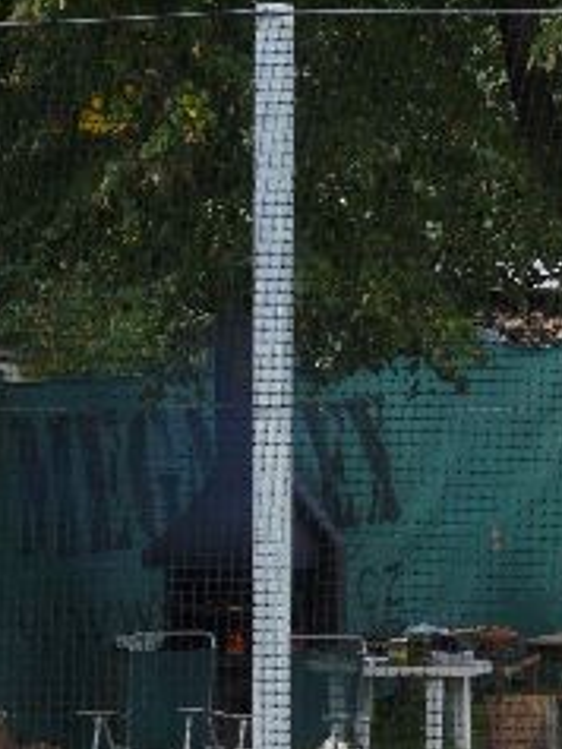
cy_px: 942
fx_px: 5796
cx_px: 145
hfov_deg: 5.5
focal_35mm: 268
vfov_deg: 7.3
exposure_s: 1/200
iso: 100
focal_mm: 17.5
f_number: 4
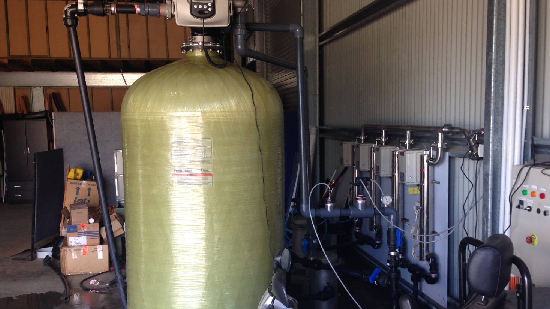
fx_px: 583
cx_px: 293
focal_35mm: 40
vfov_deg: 29.7
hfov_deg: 50.4
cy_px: 172
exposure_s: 1/20
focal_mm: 4.12
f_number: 2.4
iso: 50
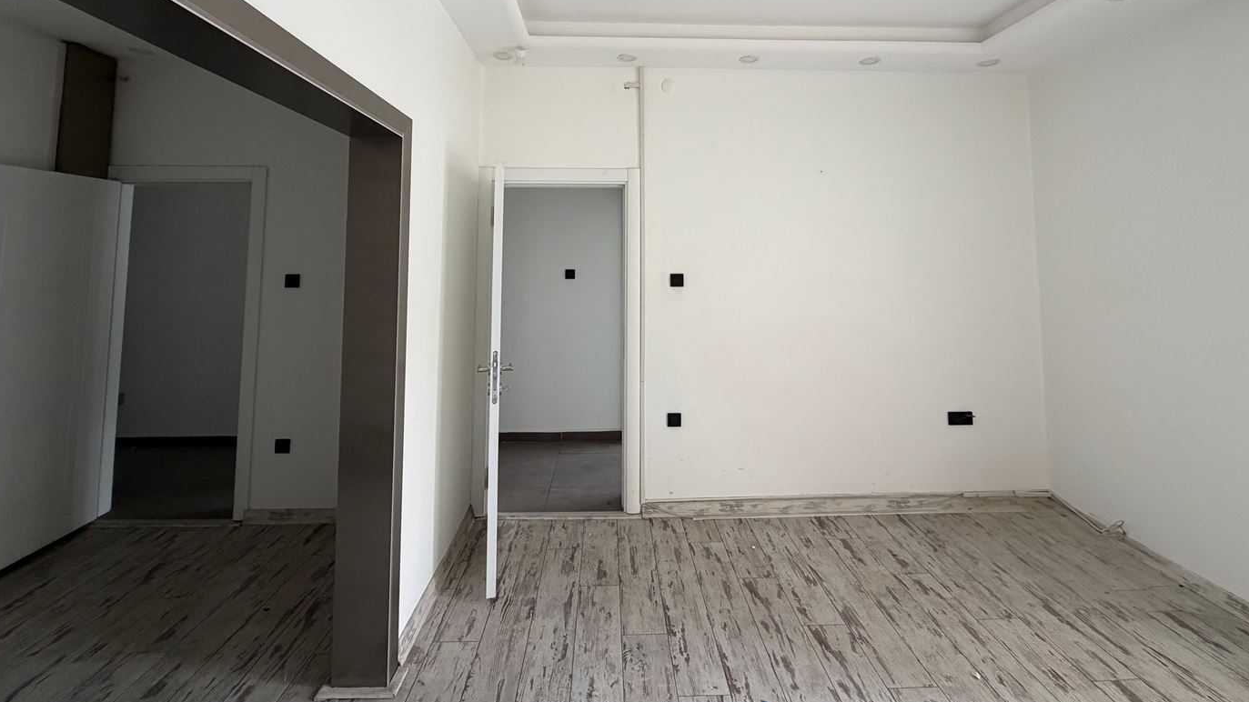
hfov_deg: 99.4
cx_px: 631
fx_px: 530
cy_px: 217
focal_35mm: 16
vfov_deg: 64.8
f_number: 2.2
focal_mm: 2.22
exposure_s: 1/121
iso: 320
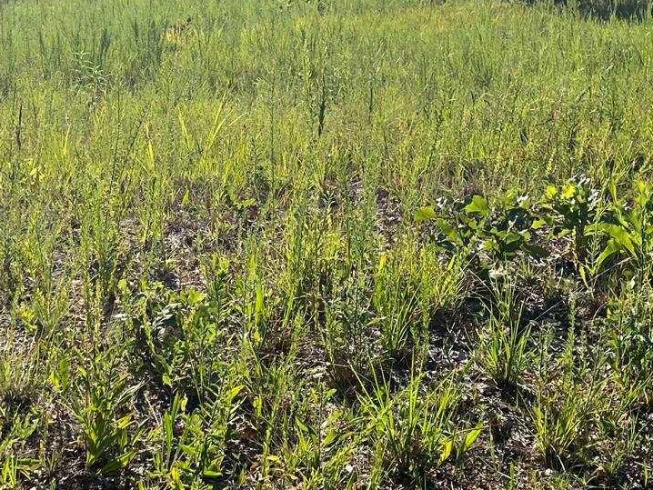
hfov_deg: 26.5
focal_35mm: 73
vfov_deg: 20.0
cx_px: 226
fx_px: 1378
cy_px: 129
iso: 50
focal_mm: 5.1
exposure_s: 1/2967
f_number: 1.6
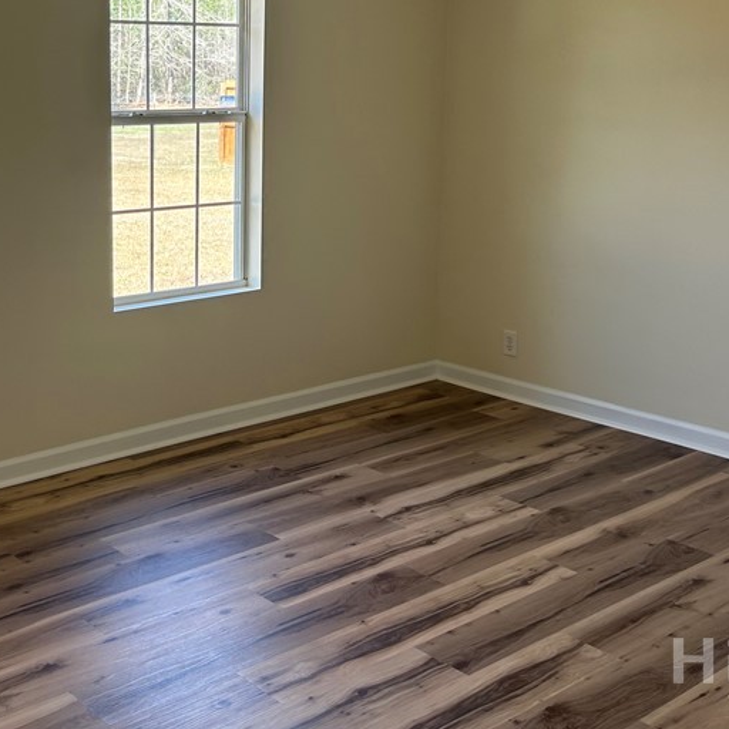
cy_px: 228
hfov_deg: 35.5
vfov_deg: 36.3
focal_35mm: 46
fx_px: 1096
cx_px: 140
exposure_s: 1/166
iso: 50
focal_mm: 5.7
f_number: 1.5
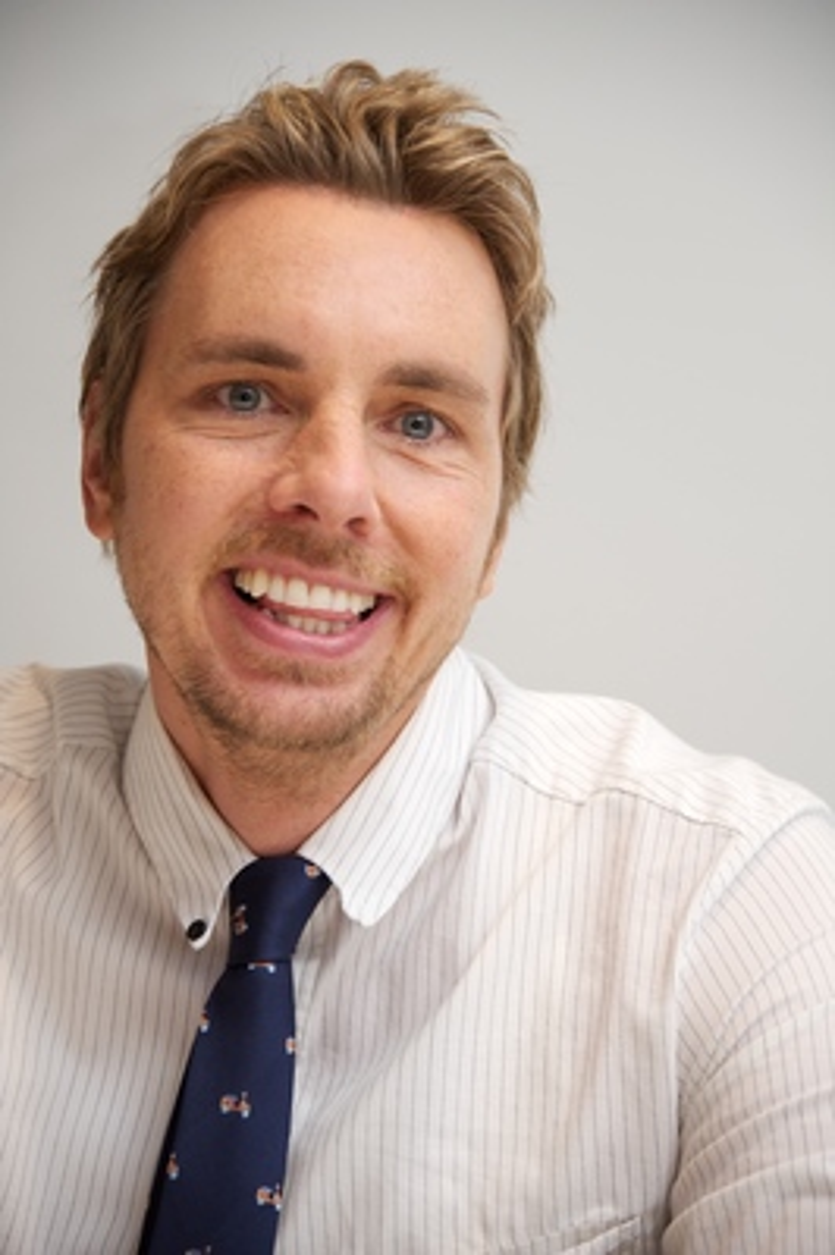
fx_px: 5227
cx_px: 418
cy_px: 628
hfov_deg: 9.1
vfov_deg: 13.7
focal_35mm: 150
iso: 500
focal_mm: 150
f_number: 5.6
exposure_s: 1/80
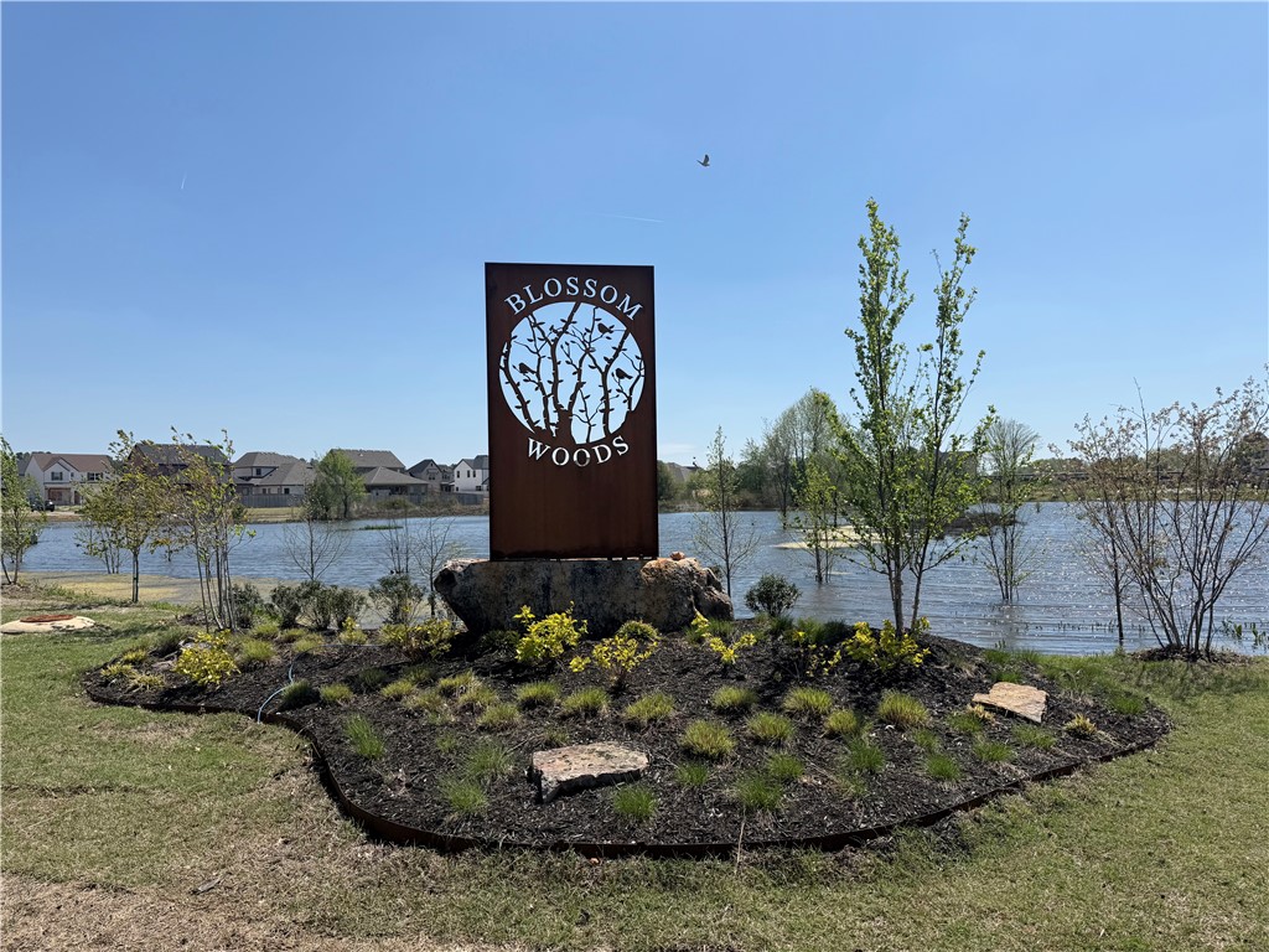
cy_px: 476
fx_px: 880
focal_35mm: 24
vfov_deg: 56.8
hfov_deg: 71.6
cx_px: 634
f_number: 1.78
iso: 80
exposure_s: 1/7353
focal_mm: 6.76
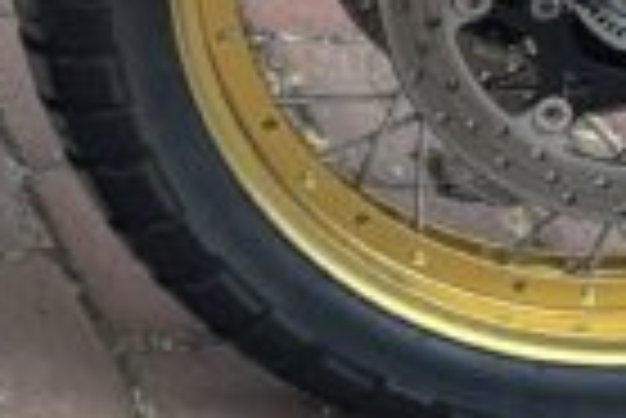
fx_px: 3377
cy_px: -706
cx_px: -878
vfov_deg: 6.6
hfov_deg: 9.4
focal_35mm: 194
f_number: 1.78
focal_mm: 6.76
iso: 160
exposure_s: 1/121
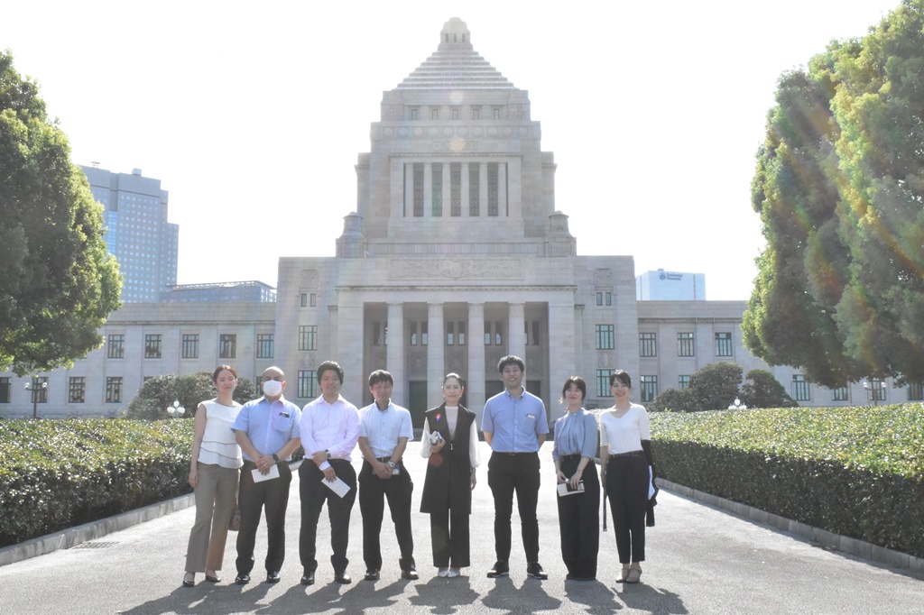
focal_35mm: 30
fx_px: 770
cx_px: 462
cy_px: 308
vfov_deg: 43.6
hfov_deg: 61.9
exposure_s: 1/400
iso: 2500
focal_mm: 20
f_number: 22
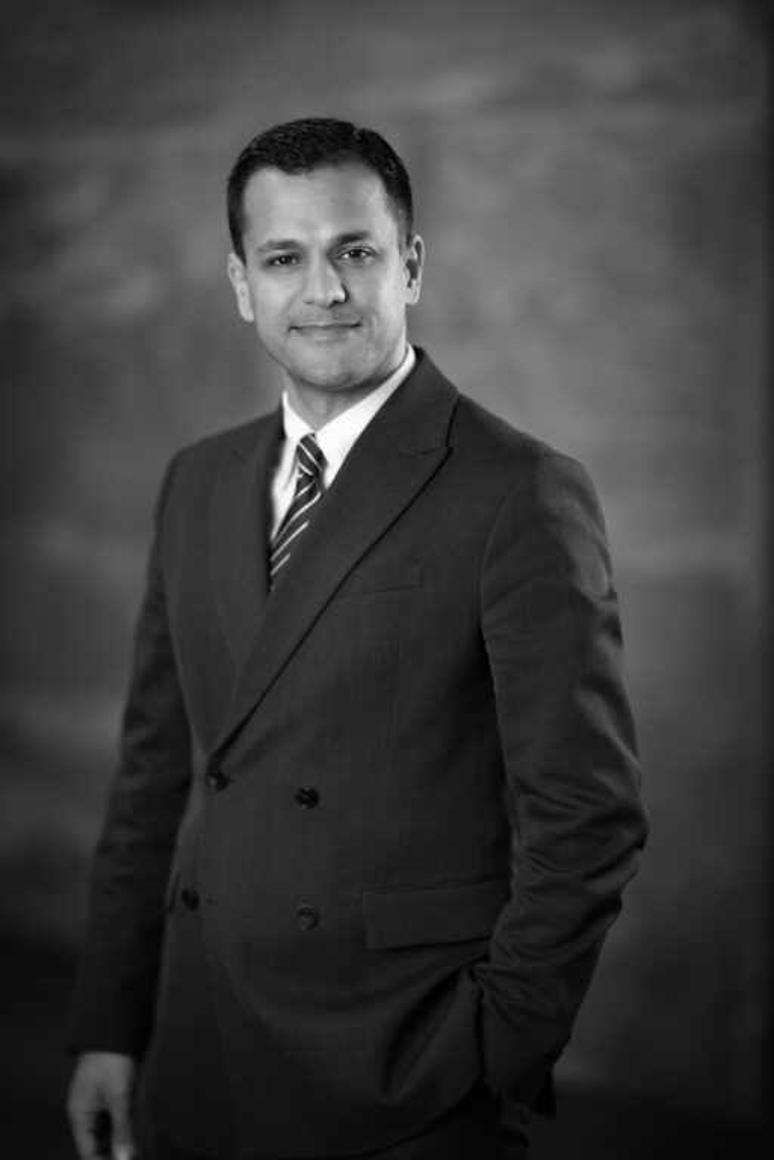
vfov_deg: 23.9
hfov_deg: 16.1
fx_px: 2741
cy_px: 580
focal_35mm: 85
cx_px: 387
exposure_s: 1/160
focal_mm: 85
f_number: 1.4
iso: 100
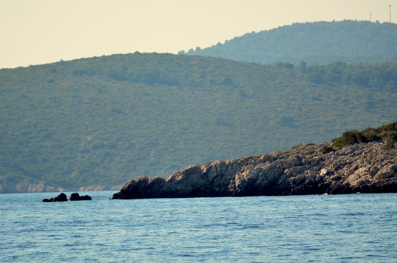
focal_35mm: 450
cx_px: 198
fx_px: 4951
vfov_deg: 3.0
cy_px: 132
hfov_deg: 4.6
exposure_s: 1/1600
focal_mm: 300
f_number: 5.6
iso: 400
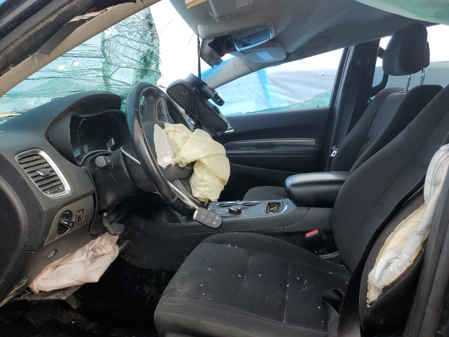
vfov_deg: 53.1
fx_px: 337
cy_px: 168
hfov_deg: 67.3
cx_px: 224
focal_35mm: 26
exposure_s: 1/625
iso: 50
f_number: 1.5
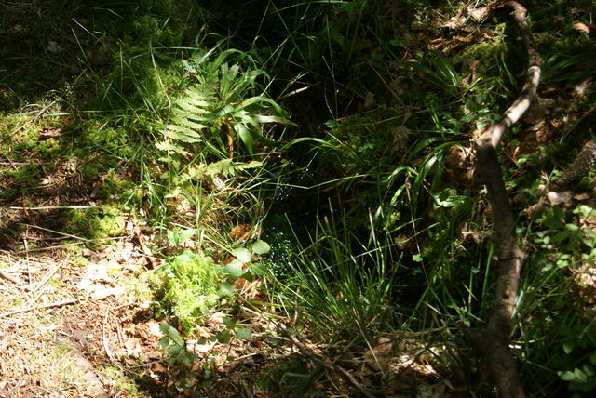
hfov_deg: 24.6
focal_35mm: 82
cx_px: 298
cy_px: 199
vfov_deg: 16.6
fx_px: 1367
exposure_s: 1/100
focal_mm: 55
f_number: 5.6
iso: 125
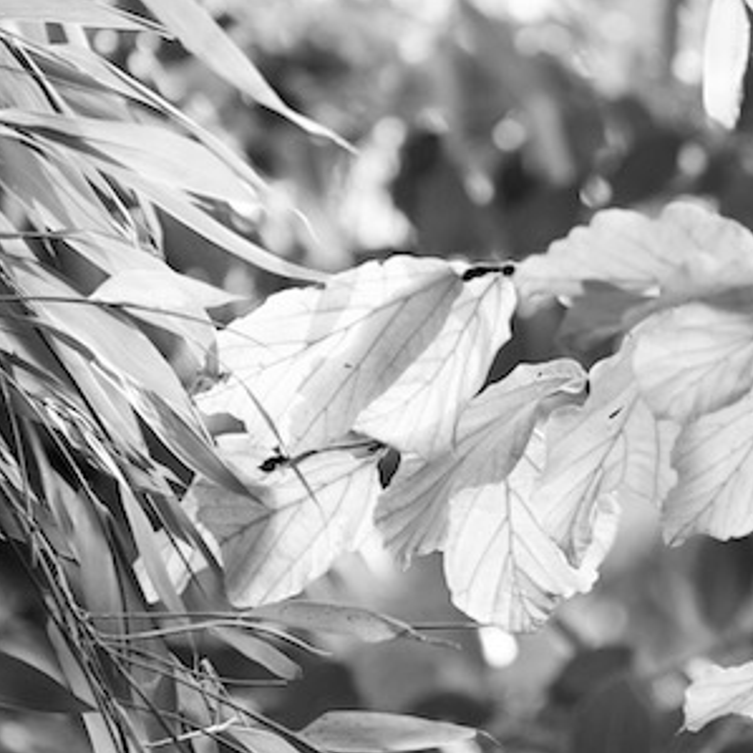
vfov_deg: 8.6
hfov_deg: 8.5
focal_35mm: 204
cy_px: 262
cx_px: 670
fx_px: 5021
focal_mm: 70
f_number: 2.8
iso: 800
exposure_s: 1/500
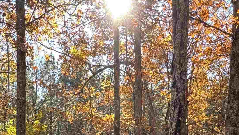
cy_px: 195
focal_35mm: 43
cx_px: 124
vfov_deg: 23.1
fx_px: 272
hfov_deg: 47.4
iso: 80
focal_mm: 2.22
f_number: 2.2
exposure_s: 1/99
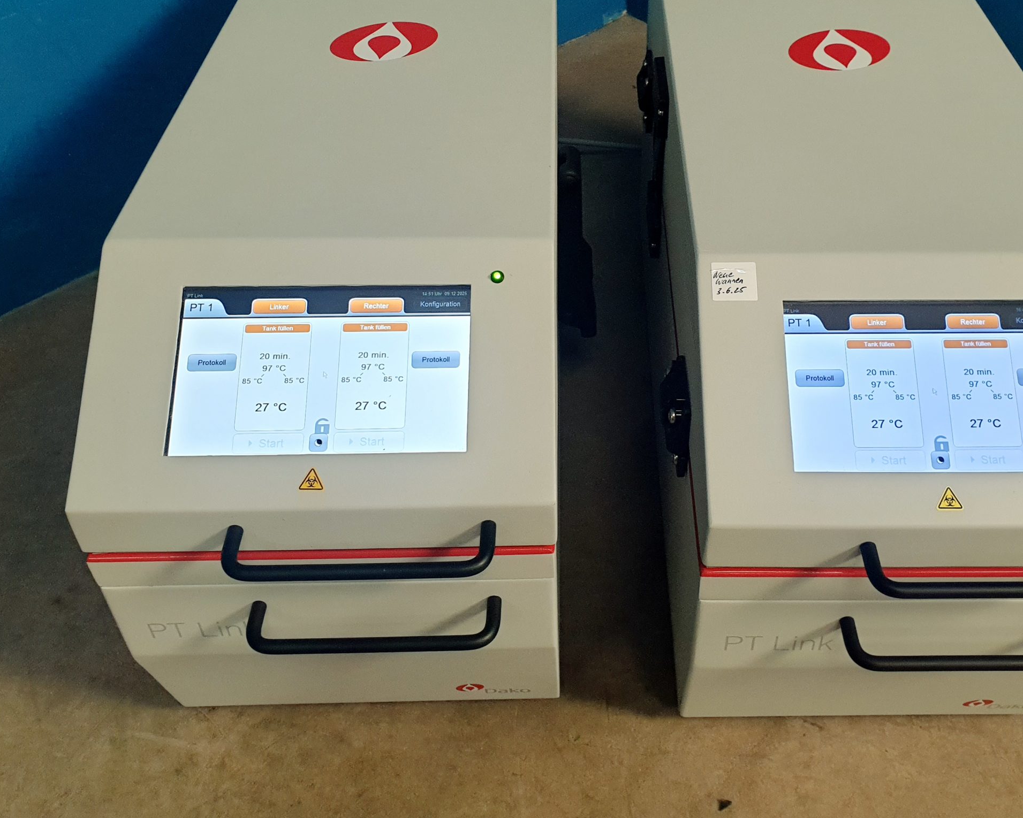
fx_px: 1029
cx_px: 586
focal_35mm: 34
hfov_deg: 52.6
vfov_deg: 43.1
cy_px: 313
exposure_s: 1/50
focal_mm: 4.3
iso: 200
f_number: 2.4
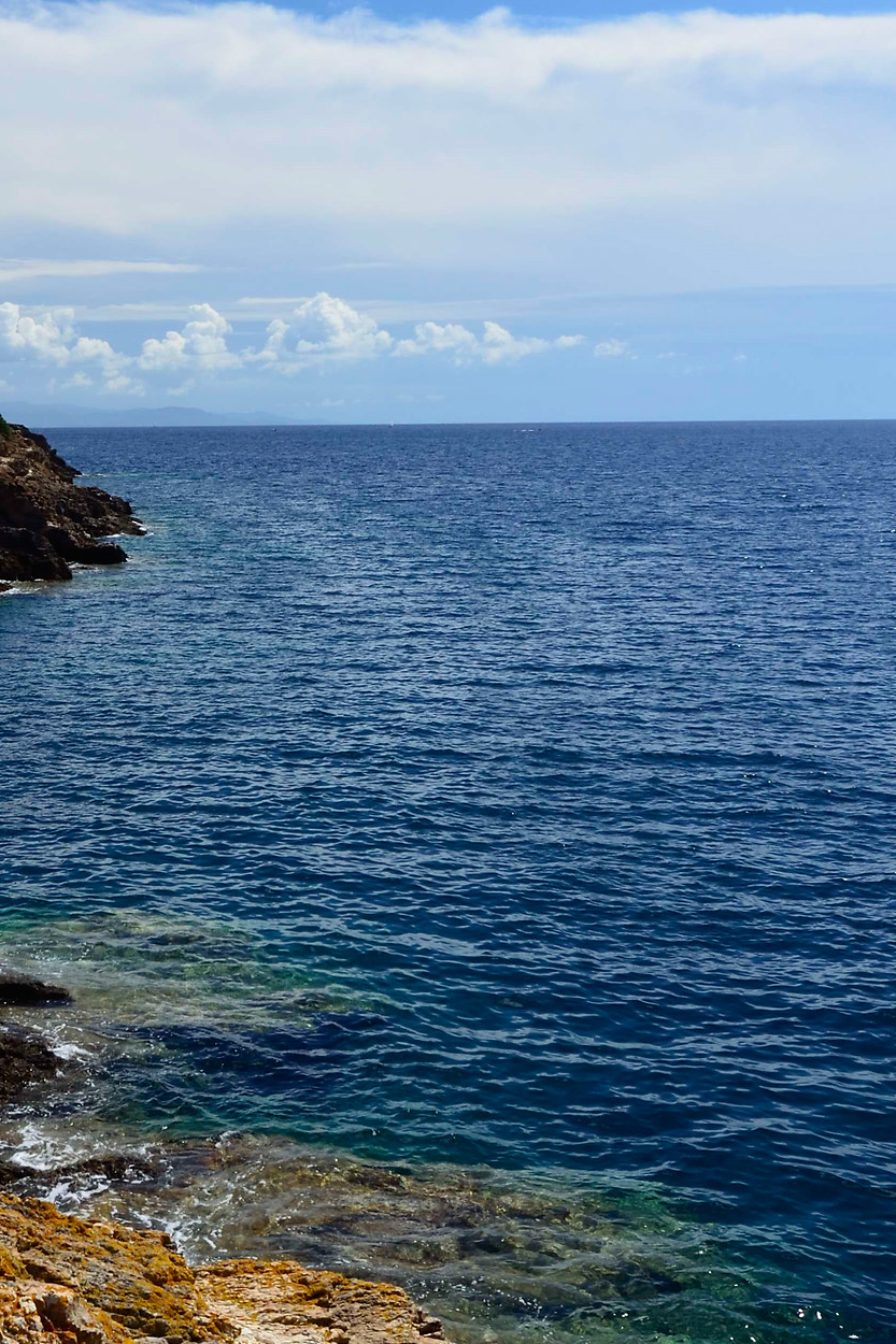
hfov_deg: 28.4
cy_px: 463
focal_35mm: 46
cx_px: 130
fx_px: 1718
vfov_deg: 42.3
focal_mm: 16
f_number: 11
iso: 200
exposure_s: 1/100
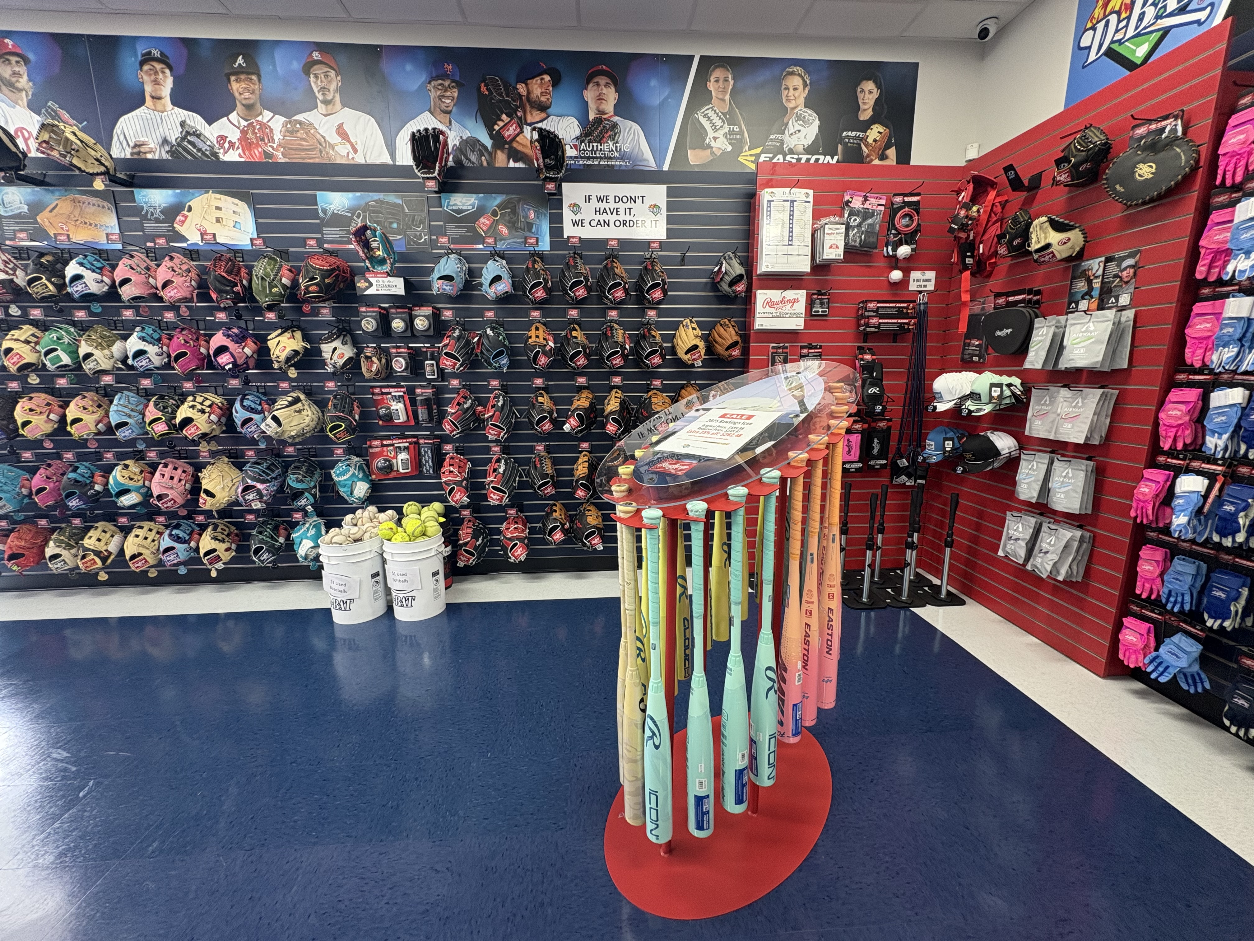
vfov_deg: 85.7
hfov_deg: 102.1
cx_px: 627
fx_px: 507
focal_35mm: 14
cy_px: 470
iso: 125
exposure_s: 1/60
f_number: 2.2
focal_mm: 2.22
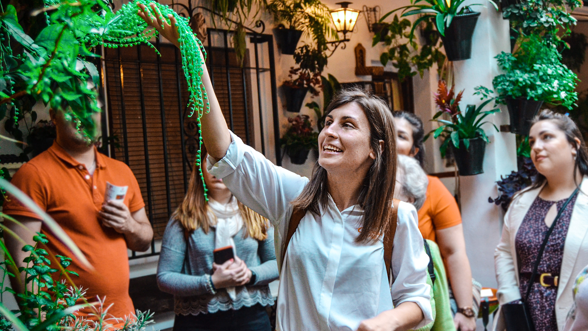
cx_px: 315
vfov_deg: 26.5
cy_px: 161
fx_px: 702
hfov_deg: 45.4
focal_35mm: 45
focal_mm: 26
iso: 1000
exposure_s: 1/60
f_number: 4
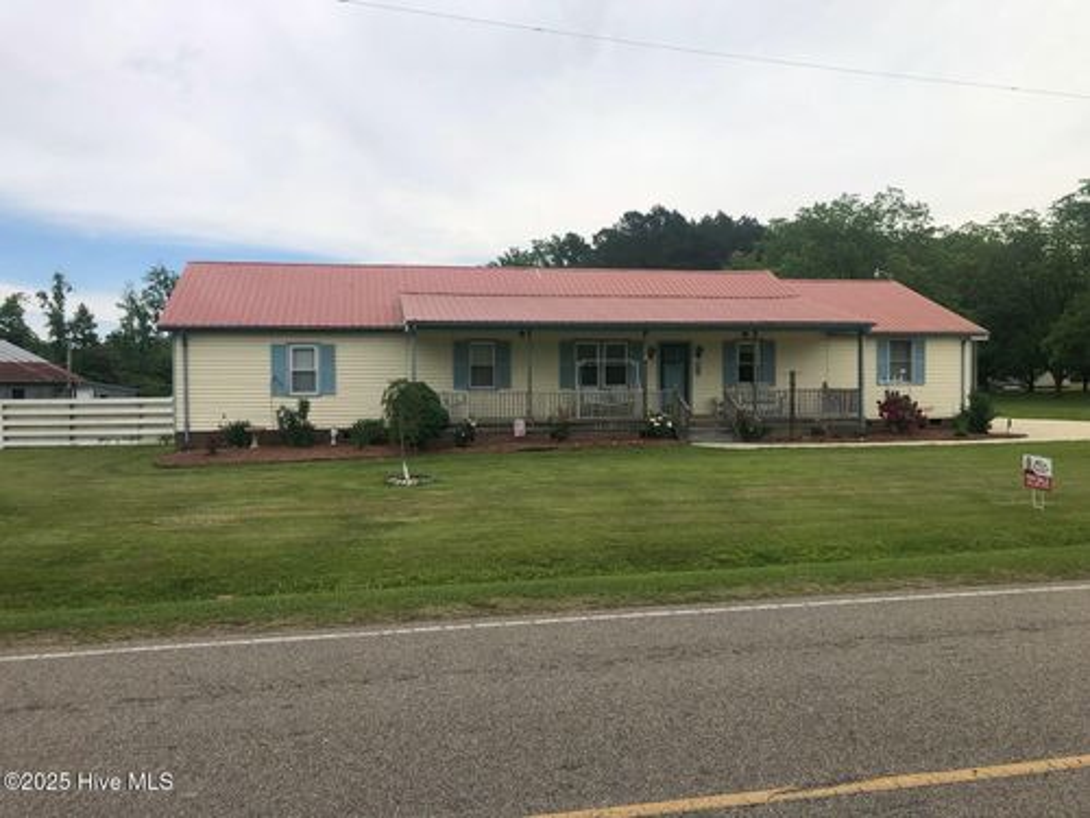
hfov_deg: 63.4
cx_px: 545
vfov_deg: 49.7
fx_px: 882
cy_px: 409
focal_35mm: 28
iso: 20
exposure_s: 1/2433
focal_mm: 3.99
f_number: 1.8
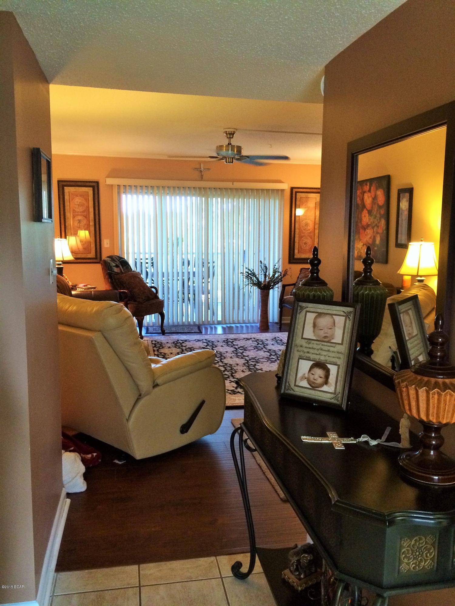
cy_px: 303
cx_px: 228
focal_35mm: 29
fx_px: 508
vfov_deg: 61.7
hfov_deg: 48.2
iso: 250
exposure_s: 1/30
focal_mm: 4.15
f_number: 2.2
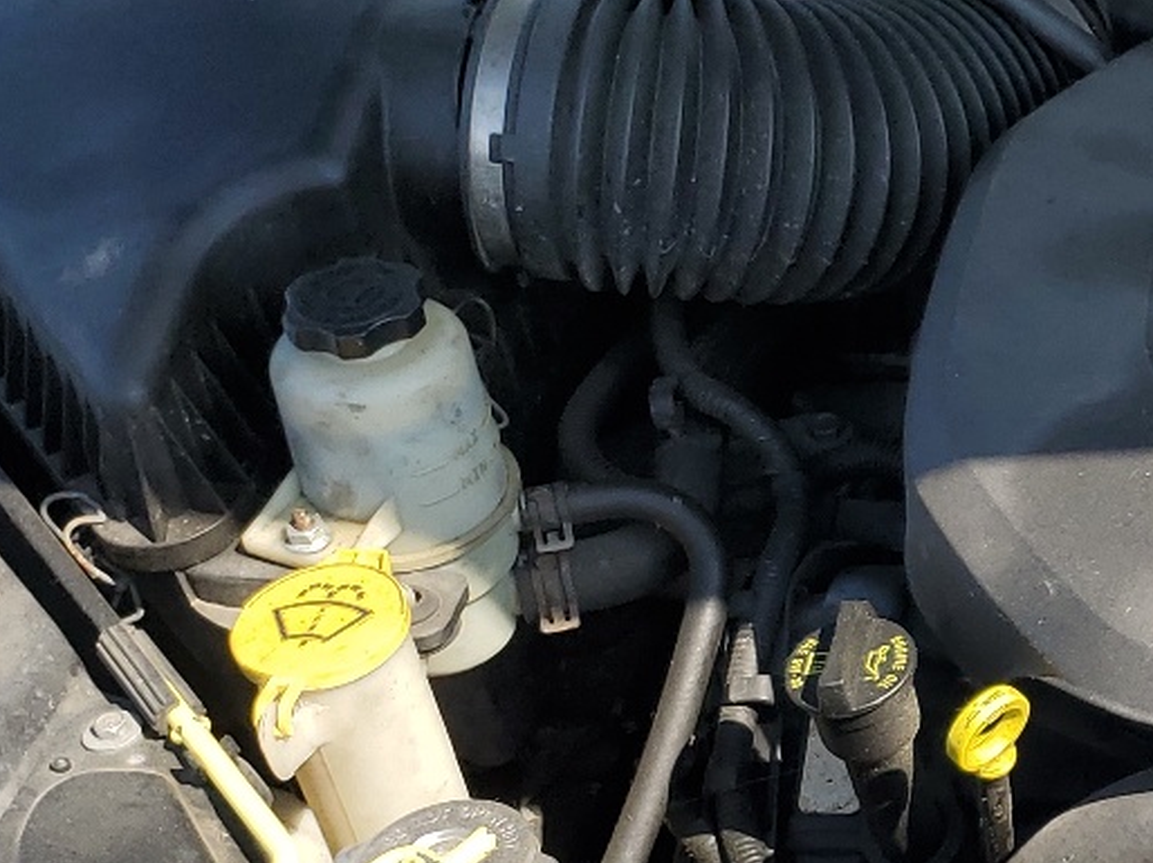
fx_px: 2697
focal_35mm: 81
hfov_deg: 21.4
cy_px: 502
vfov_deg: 18.2
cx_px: 1568
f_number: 1.5
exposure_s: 1/1667
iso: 50
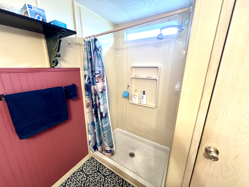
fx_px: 94
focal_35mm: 13
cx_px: 124
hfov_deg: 106.2
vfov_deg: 89.9
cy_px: 94
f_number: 1.8
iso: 400
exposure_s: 1/60
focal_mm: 1.57
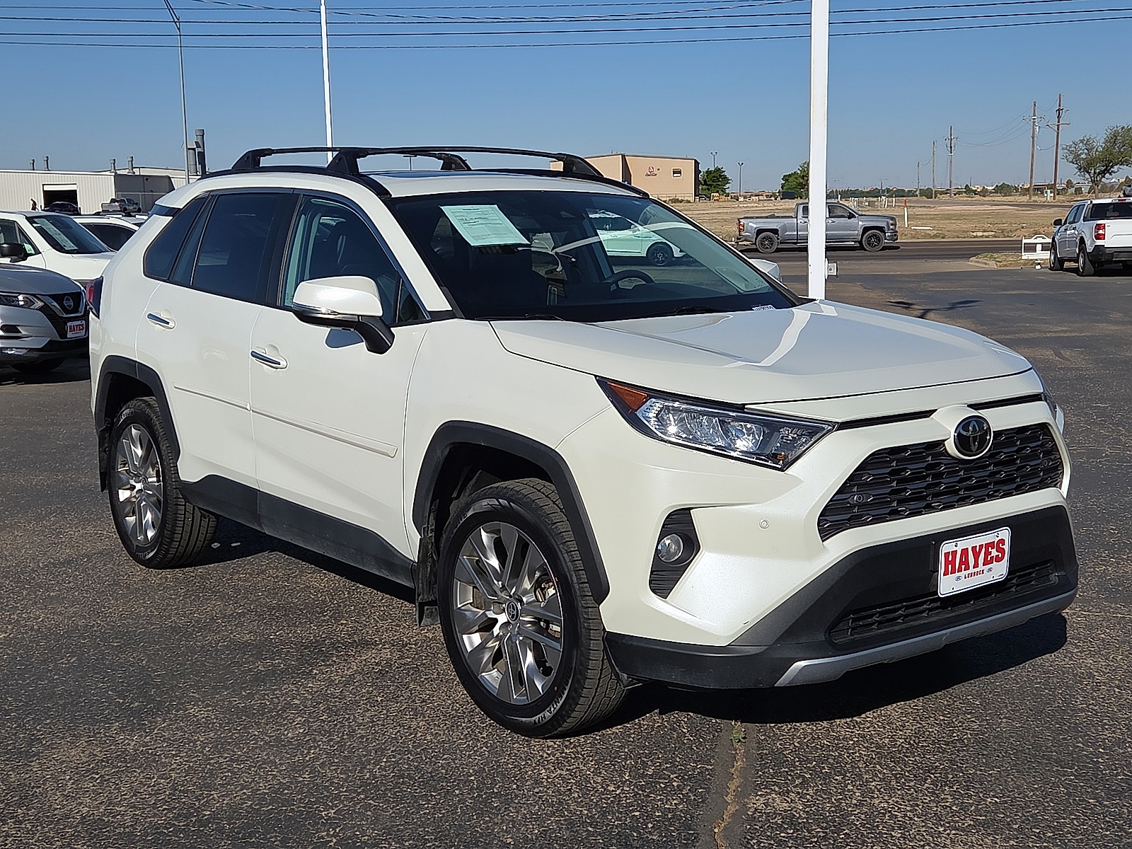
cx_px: 566
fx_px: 1439
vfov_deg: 32.9
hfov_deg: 42.9
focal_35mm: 44
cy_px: 424
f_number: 1.8
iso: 57
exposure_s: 1/10000
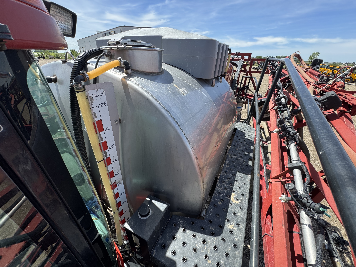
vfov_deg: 85.7
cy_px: 134
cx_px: 178
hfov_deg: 102.1
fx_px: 144
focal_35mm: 14
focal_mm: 2.22
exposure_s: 1/787
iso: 50
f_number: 2.2
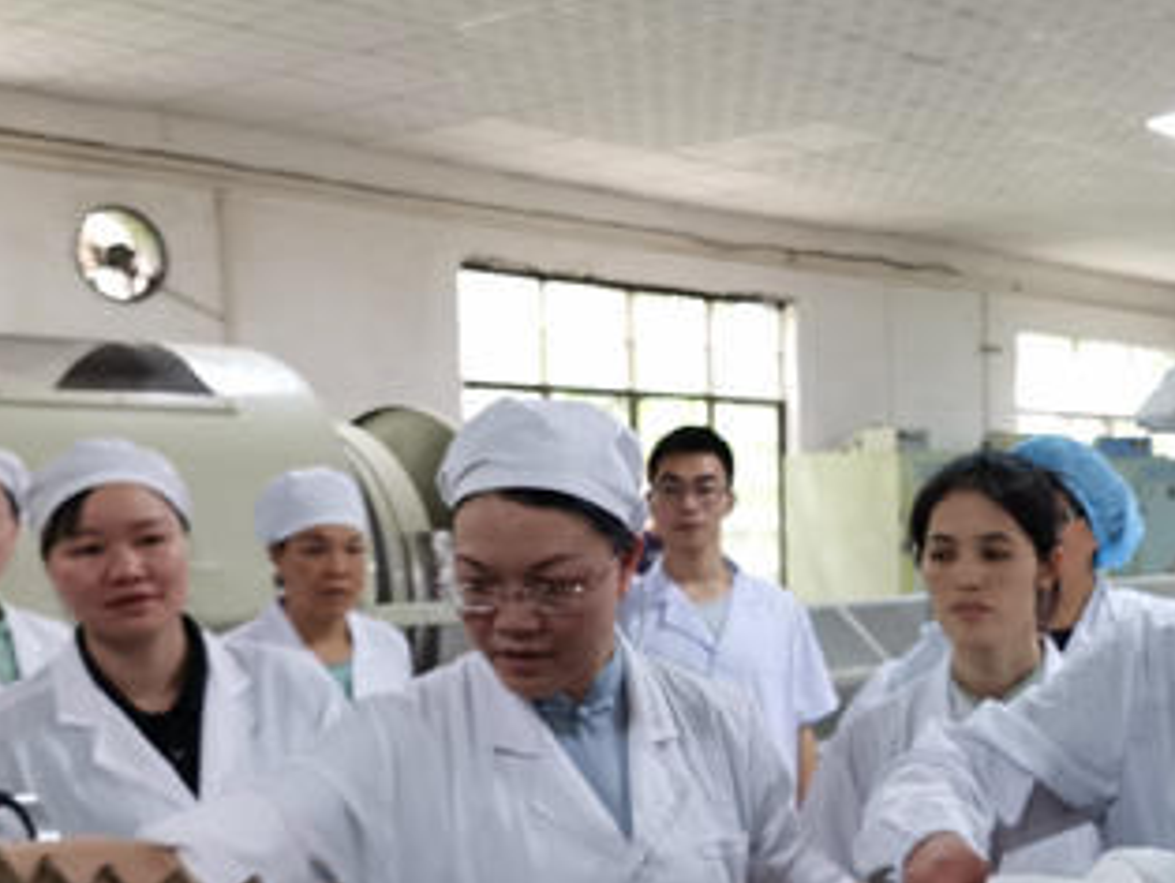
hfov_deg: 33.9
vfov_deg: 26.4
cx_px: 943
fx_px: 1868
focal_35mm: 55
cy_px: 621
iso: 320
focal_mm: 5.56
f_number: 1.6
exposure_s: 1/50
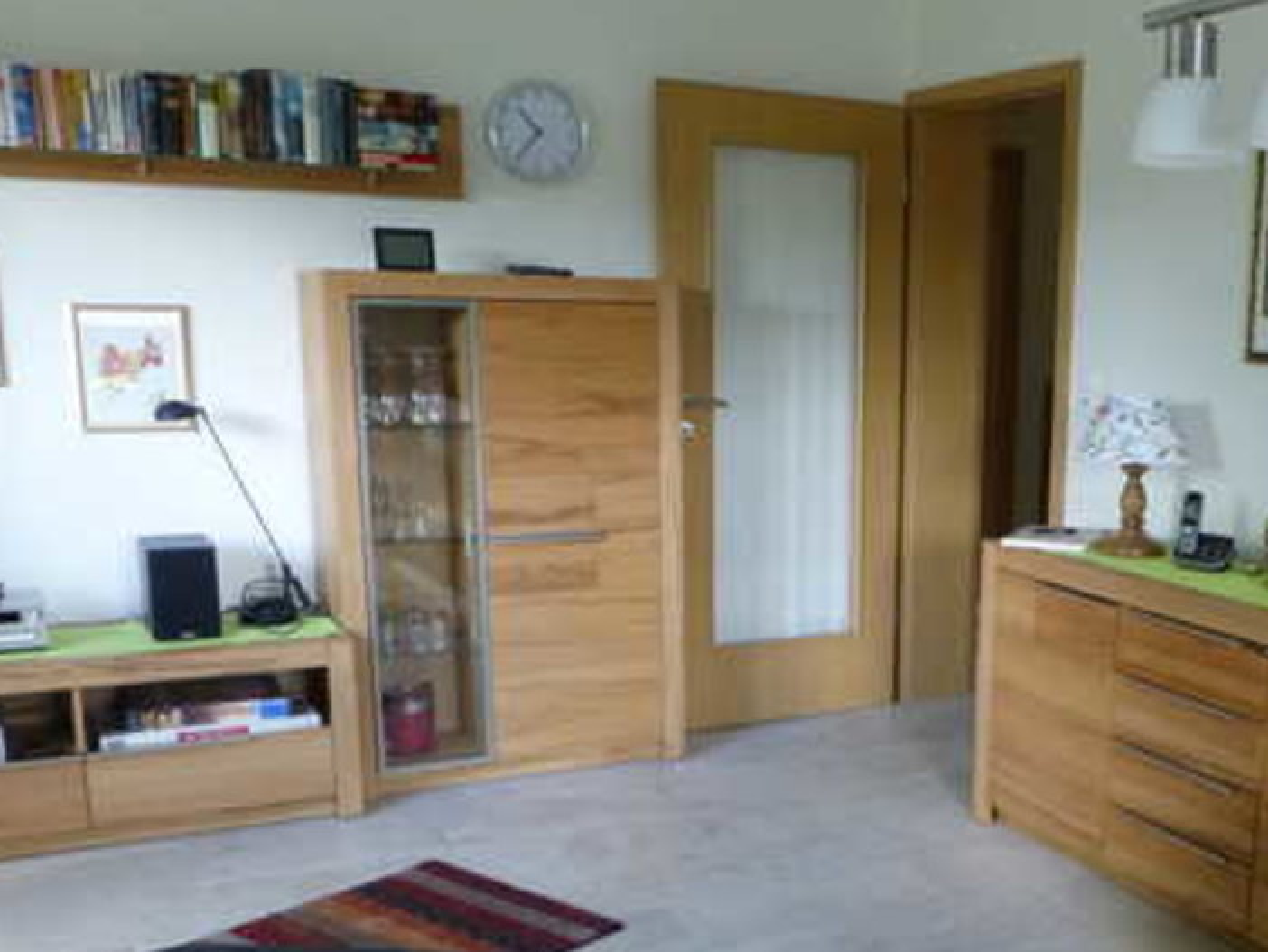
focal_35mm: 41
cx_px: 954
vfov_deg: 34.7
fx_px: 1502
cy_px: 665
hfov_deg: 44.2
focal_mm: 4.3
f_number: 3.3
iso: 400
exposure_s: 1/20
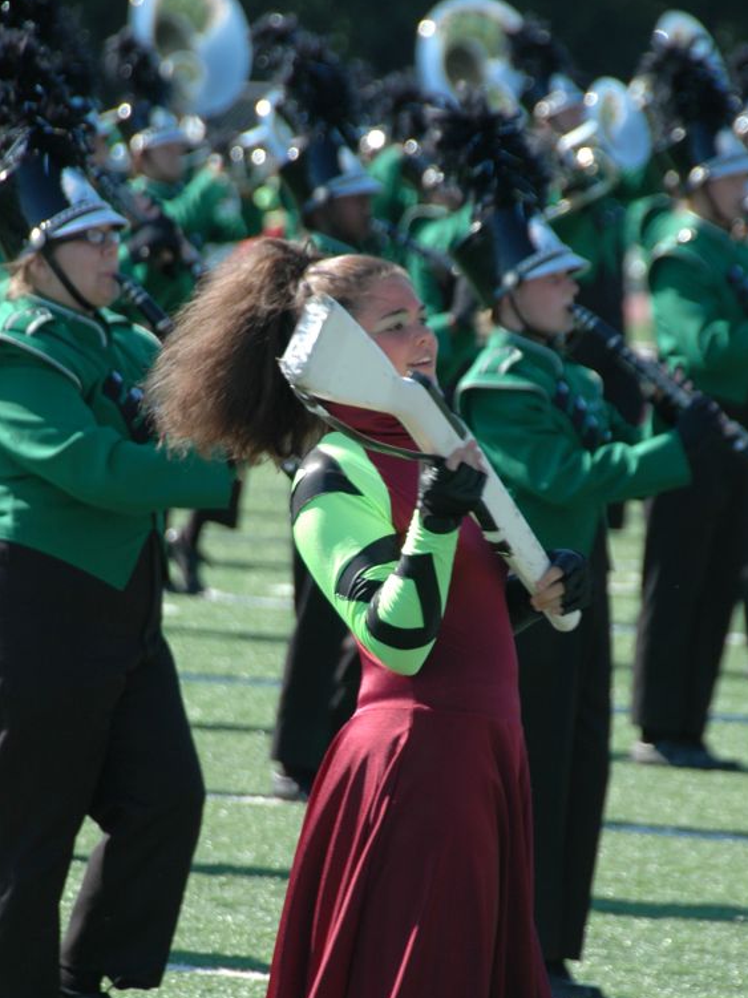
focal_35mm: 393
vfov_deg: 5.0
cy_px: 623
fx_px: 11326
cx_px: 387
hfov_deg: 3.8
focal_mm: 200
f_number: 5.6
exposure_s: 1/320
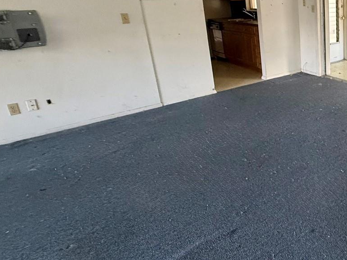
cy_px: 80
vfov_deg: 47.2
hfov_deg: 51.8
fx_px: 291
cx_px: 331
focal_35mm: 29
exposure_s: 1/68
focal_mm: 2.22
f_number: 2.2
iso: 400
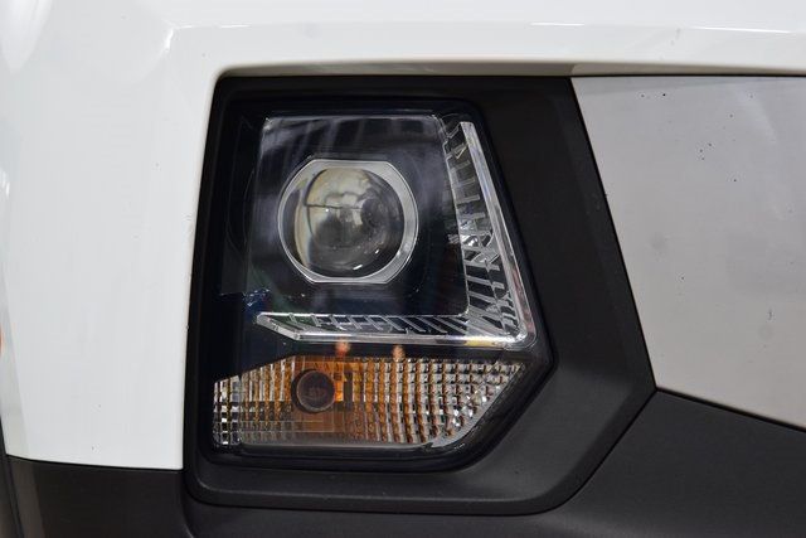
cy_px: 269
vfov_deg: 13.0
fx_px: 2351
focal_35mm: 105
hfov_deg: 19.5
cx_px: 403
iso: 1000
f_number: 7.1
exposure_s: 1/30
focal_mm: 70
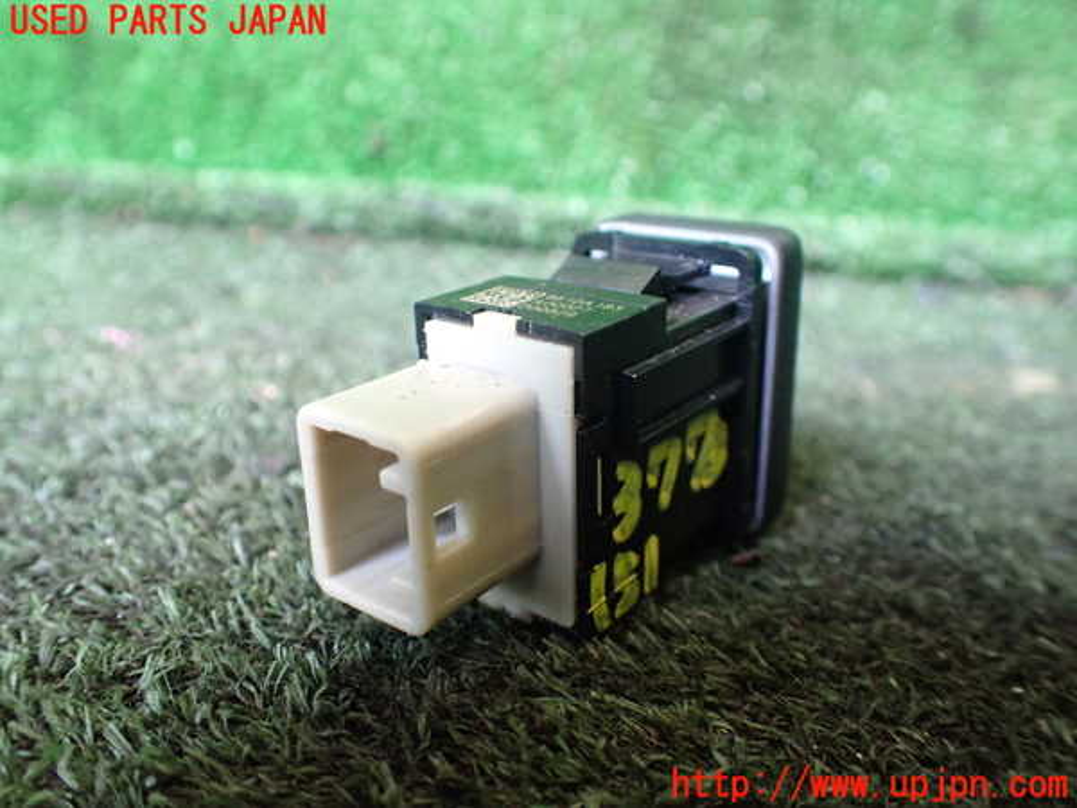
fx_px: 933
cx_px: 538
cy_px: 404
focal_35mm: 30
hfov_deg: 60.0
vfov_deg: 46.8
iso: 800
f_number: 2.3
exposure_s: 1/60
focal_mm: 5.4
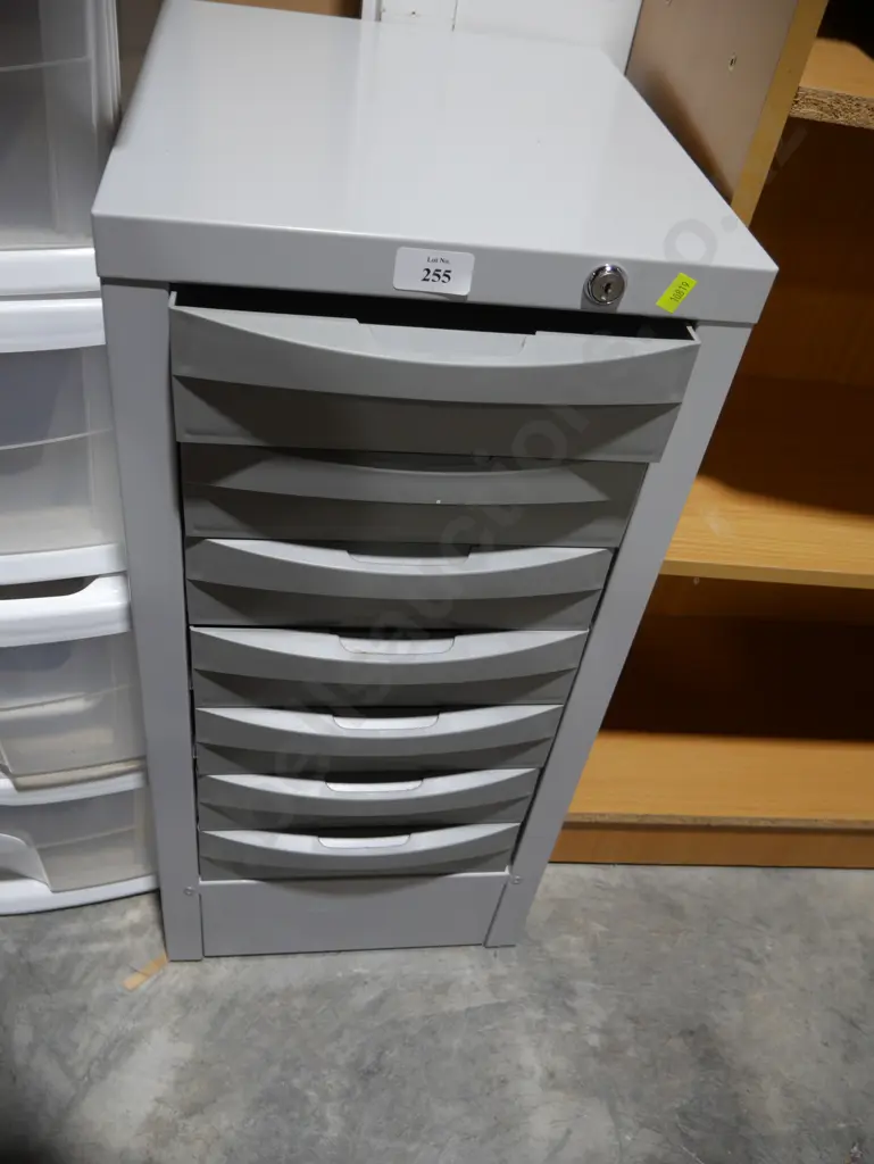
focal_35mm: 28
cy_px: 582
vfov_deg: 63.4
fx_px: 942
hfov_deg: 49.8
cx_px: 437
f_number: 3.5
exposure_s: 1/60
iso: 200
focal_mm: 14
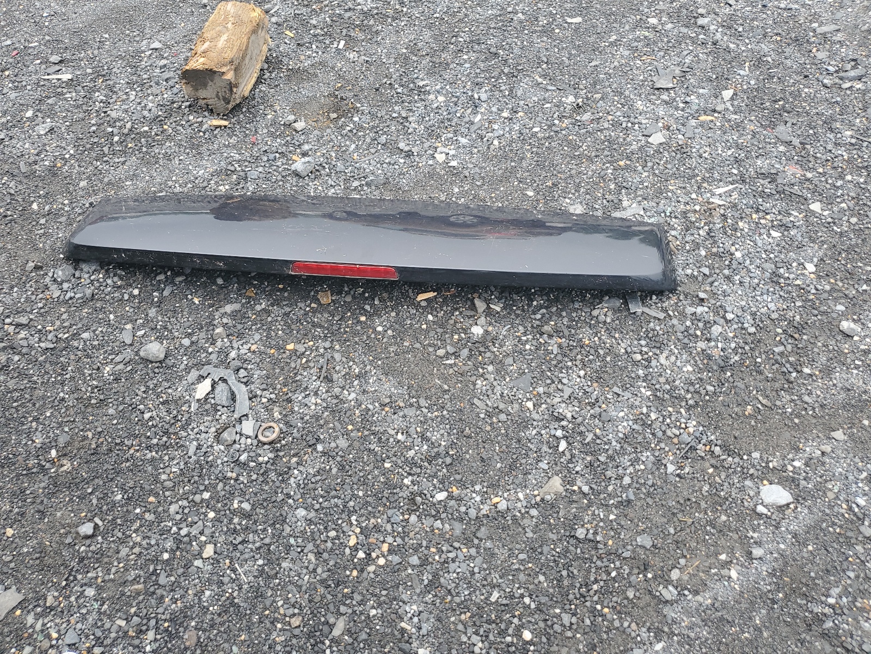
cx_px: 436
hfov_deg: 67.3
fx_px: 654
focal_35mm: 26
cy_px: 327
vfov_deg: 53.1
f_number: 1.5
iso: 50
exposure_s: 1/303
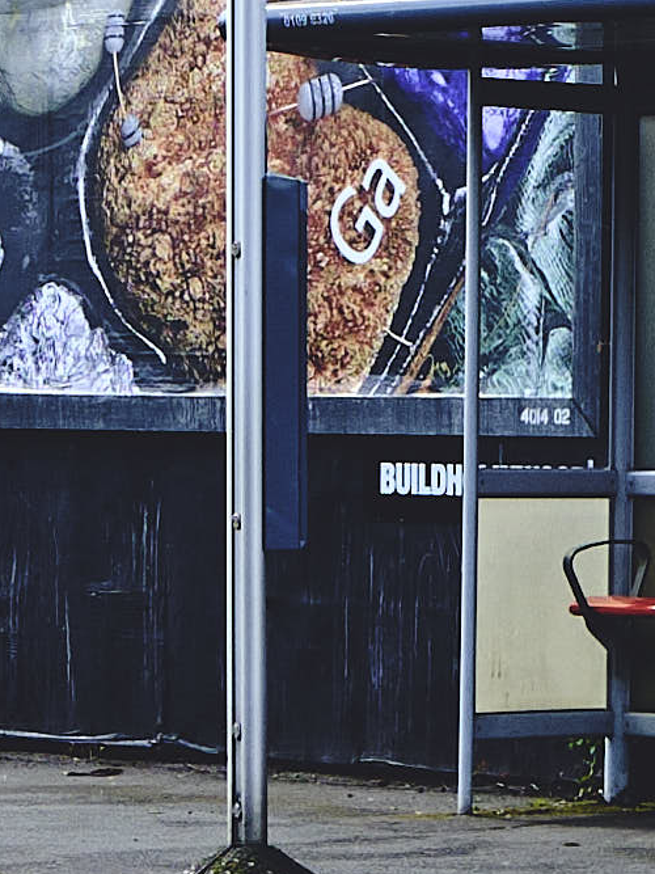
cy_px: 502
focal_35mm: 225
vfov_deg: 8.8
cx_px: 1013
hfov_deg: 6.5
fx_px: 5678
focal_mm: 17
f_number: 3.6
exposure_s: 1/800
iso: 200
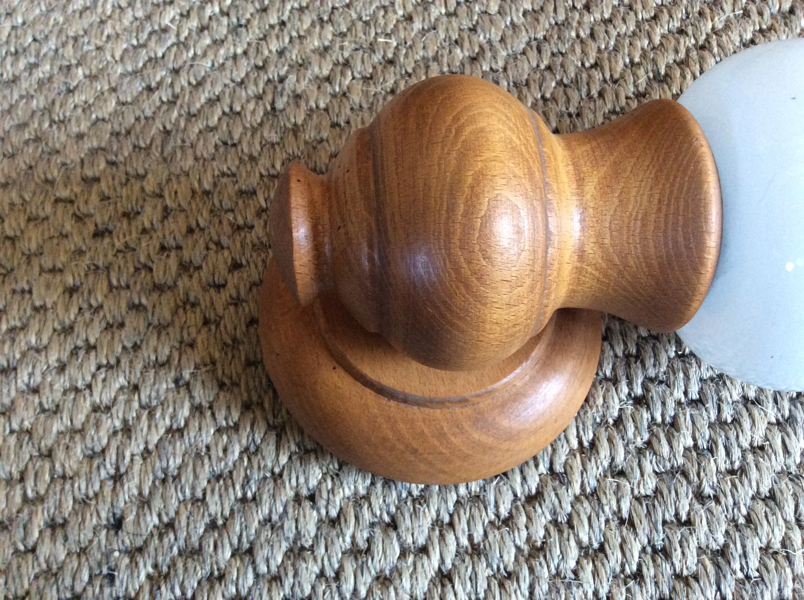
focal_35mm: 32
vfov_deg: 44.1
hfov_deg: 56.9
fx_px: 742
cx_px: 402
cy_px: 300
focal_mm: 3.3
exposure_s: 1/25
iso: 250
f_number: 2.4
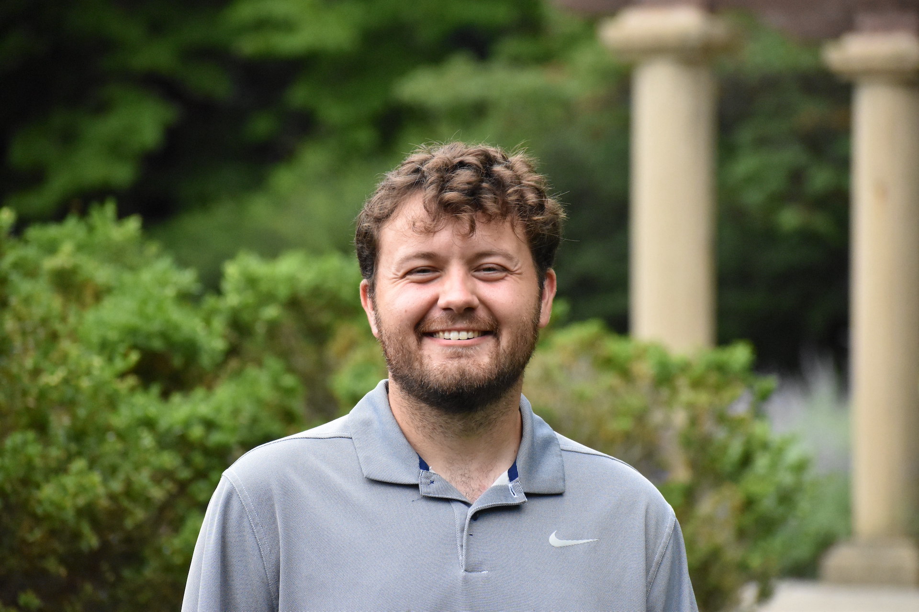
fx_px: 5169
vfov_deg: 6.8
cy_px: 306
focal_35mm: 202
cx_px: 460
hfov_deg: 10.2
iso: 4000
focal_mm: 135
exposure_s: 1/4000
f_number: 5
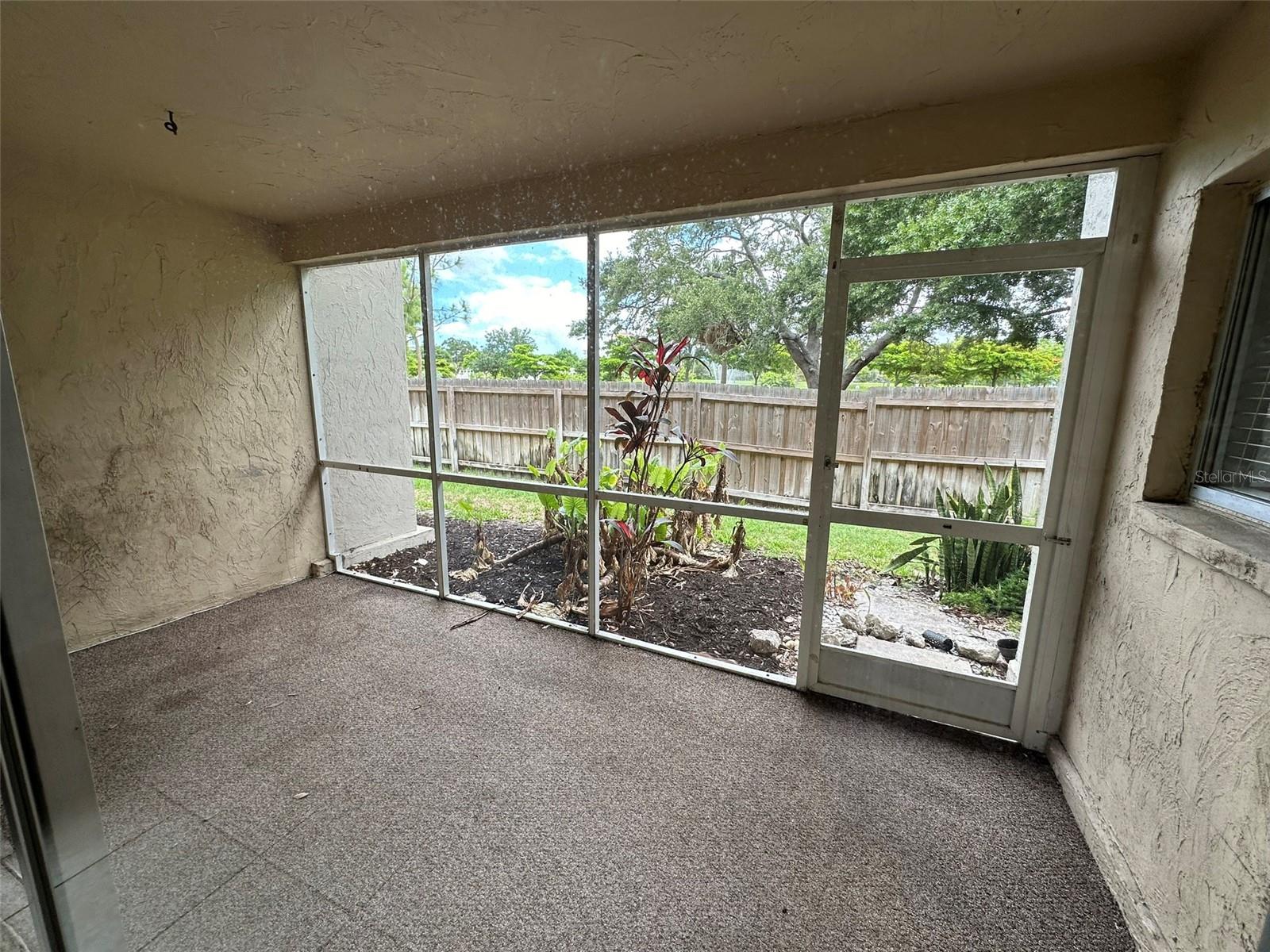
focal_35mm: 14
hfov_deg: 102.1
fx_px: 514
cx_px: 635
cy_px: 476
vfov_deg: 85.7
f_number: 2.2
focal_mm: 2.22
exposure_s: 1/113
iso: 40
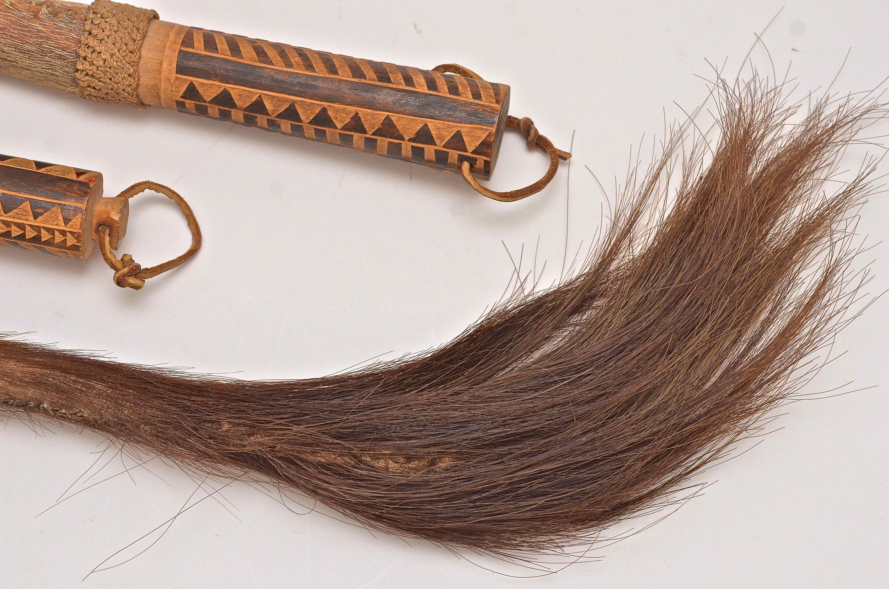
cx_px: 444
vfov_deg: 13.8
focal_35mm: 99
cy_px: 294
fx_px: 2440
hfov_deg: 20.7
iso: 800
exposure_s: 1/160
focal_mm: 66
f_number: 7.1
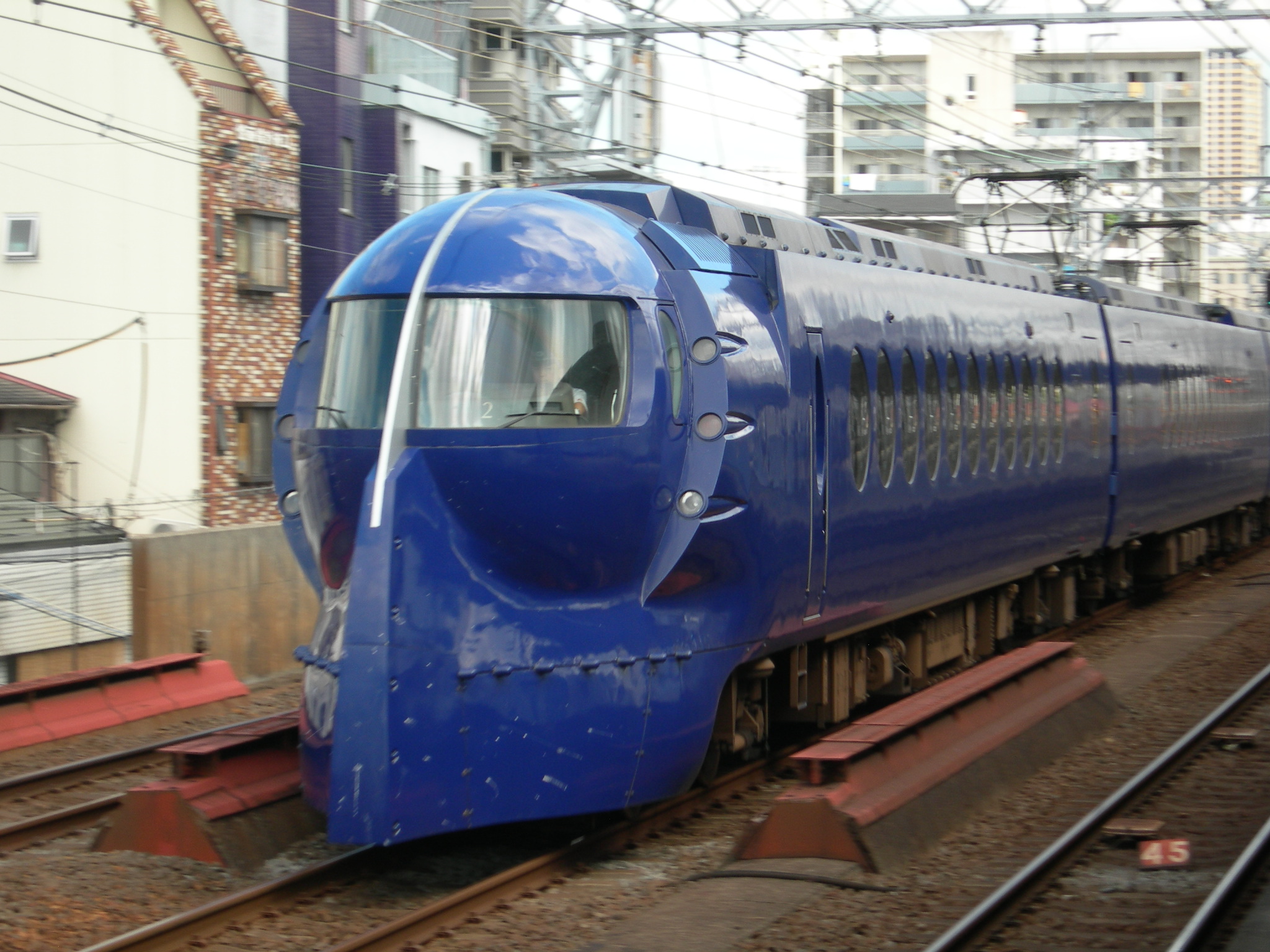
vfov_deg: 13.1
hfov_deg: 17.4
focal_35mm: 113
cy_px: 476
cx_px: 635
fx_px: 4146
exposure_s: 1/120
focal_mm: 23.4
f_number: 4.9
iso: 50
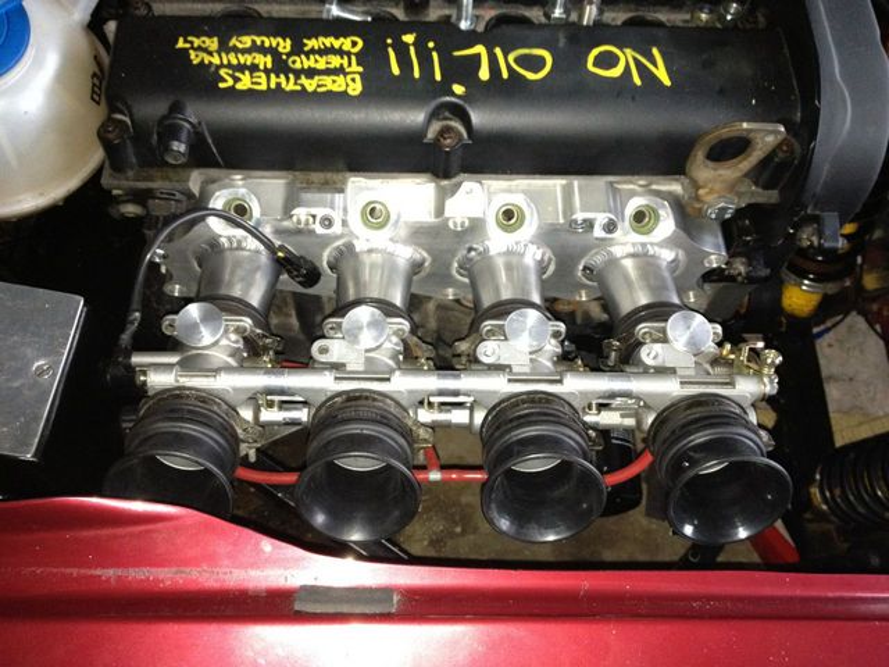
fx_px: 899
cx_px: 444
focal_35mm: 35
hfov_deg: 52.6
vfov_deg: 40.7
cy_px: 334
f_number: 2.4
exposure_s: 1/16
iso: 250
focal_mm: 4.28
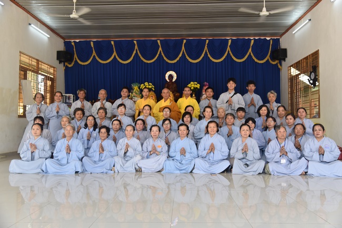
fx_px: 304
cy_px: 114
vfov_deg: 41.2
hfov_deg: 58.7
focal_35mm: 32
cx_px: 171
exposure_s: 1/80
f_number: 4.5
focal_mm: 32
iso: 400
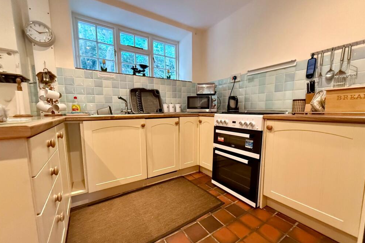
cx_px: 184
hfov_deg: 100.4
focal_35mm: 15
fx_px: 152
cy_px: 128
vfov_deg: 77.3
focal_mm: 2.22
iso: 640
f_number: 2.2
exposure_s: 1/50
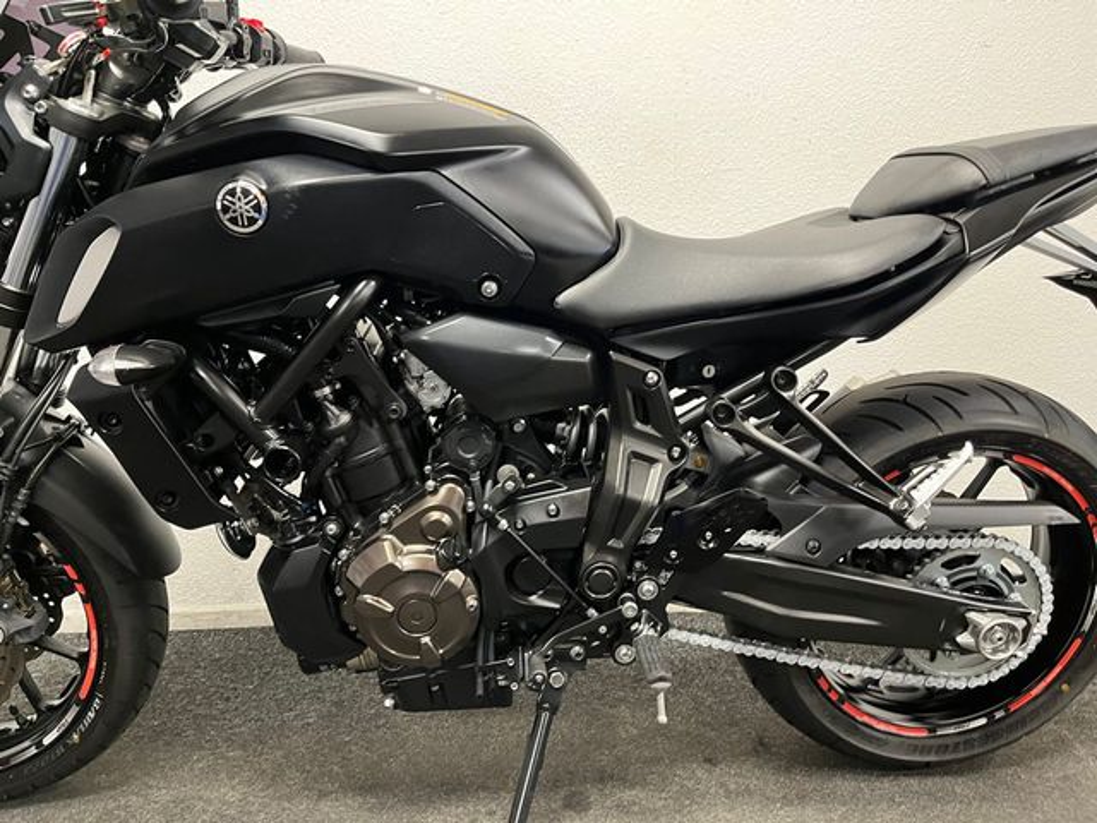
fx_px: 824
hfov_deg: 67.3
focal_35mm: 26
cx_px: 548
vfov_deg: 53.1
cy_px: 412
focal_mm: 5.1
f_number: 1.6
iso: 400
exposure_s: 1/33
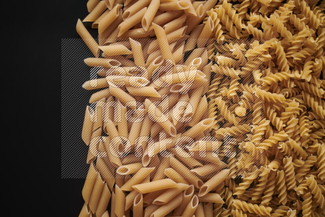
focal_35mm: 50
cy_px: 108
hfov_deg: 39.6
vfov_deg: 27.0
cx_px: 162
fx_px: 452
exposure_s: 1/100
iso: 160
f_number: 8
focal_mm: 50
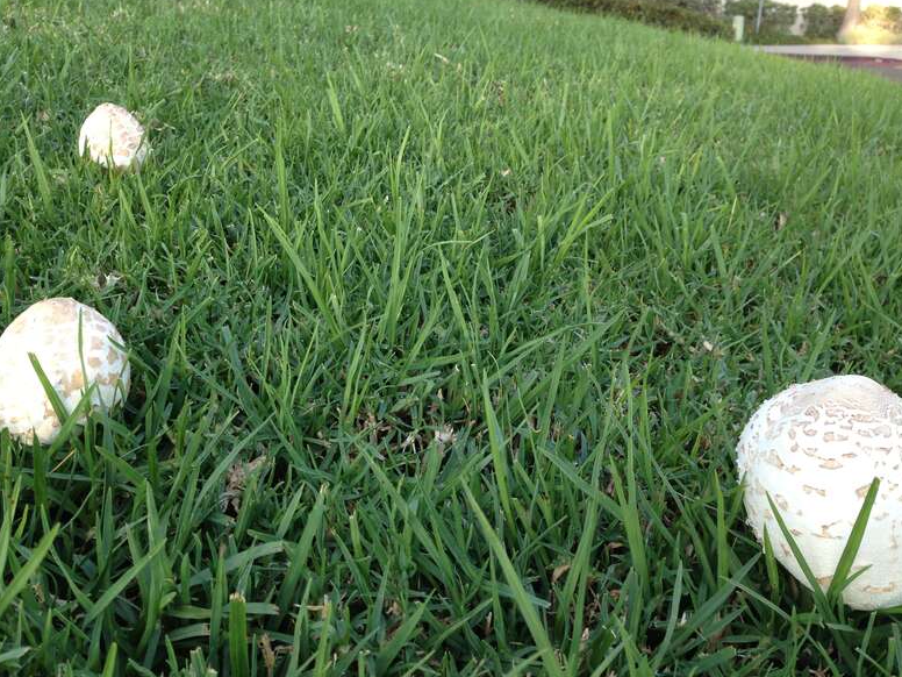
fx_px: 886
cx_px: 443
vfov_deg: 41.8
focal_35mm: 34
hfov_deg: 54.0
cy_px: 337
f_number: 2.4
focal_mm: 4.13
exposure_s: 1/134
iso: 50
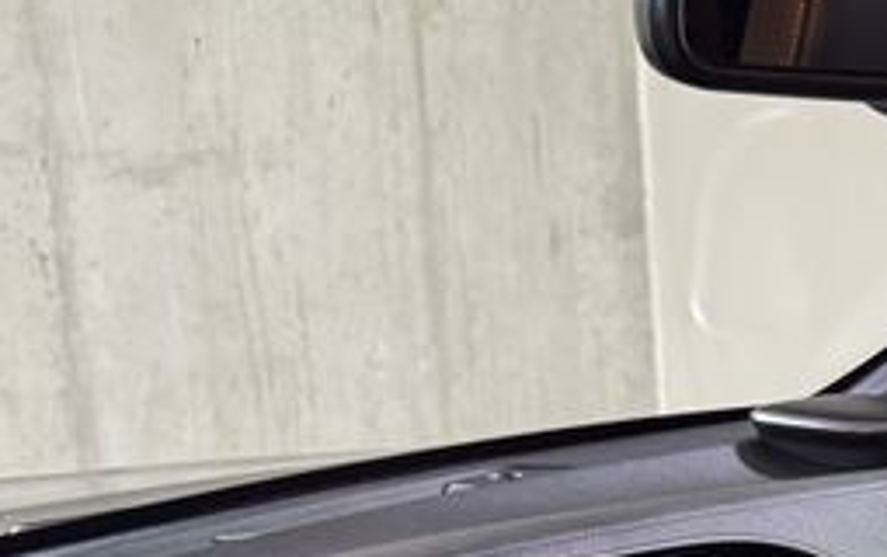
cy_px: 874
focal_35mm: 102
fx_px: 2468
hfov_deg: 17.9
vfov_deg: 12.2
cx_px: 1384
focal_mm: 6.76
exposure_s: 1/33
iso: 640
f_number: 1.78
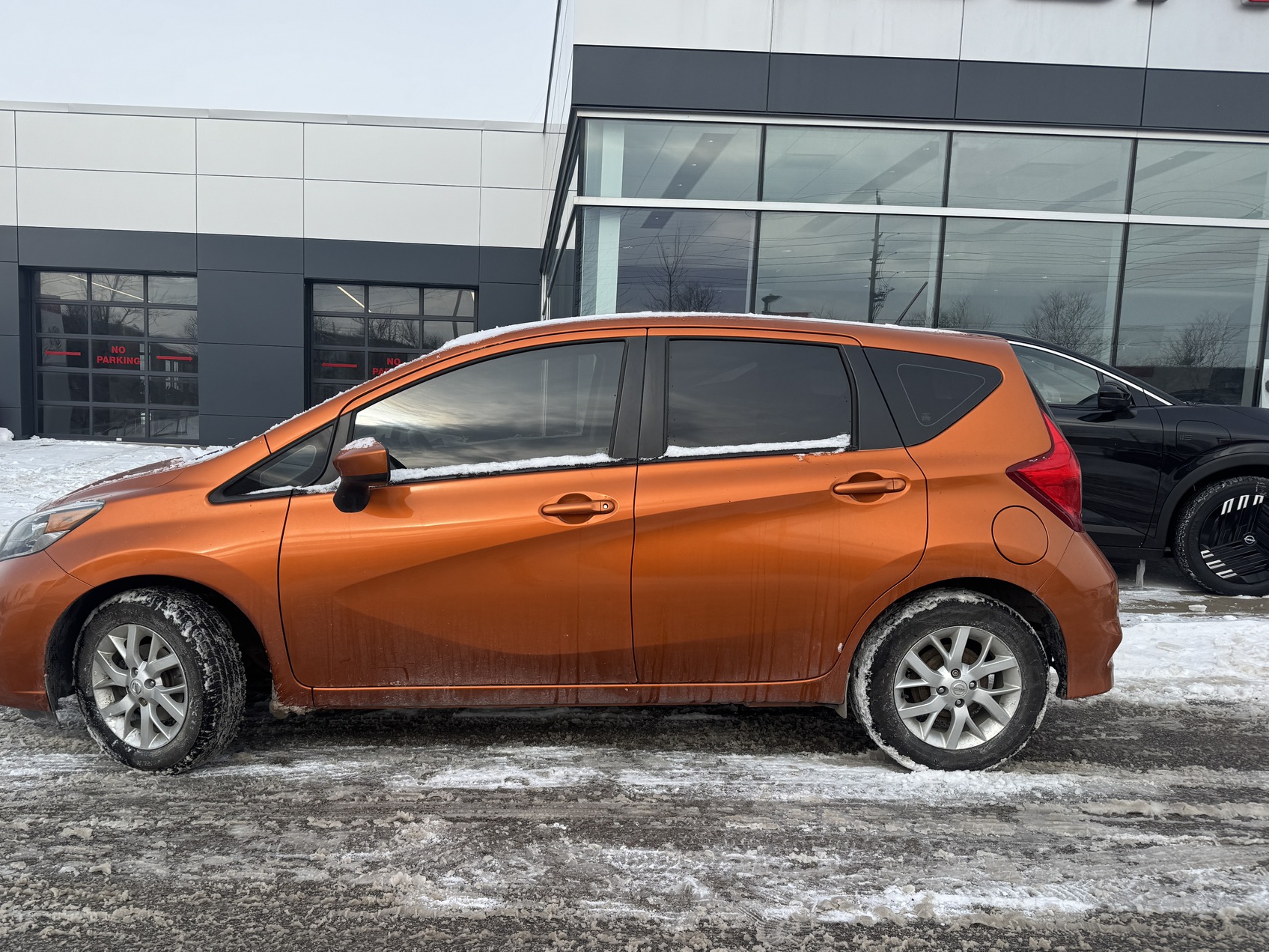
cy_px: 541
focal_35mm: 29
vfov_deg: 48.1
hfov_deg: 61.4
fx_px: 1063
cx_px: 545
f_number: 1.78
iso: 80
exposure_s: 1/3096
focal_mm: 6.76
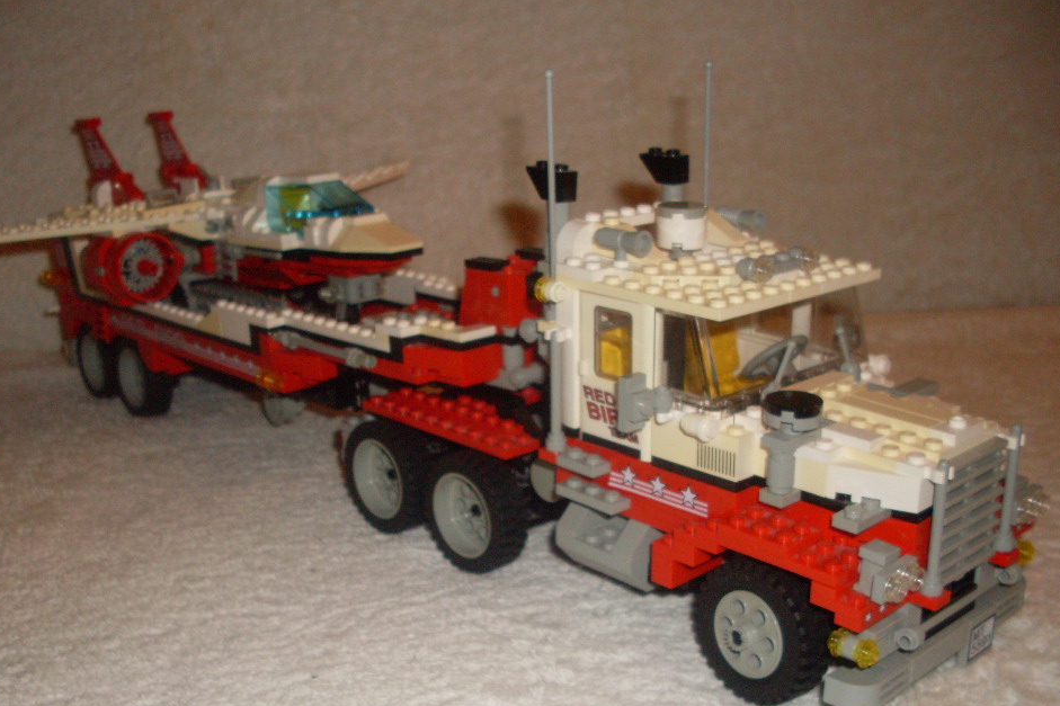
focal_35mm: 43
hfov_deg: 45.4
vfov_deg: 31.1
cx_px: 491
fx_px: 1266
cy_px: 429
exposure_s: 1/45
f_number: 2.8
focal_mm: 6.3
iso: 100
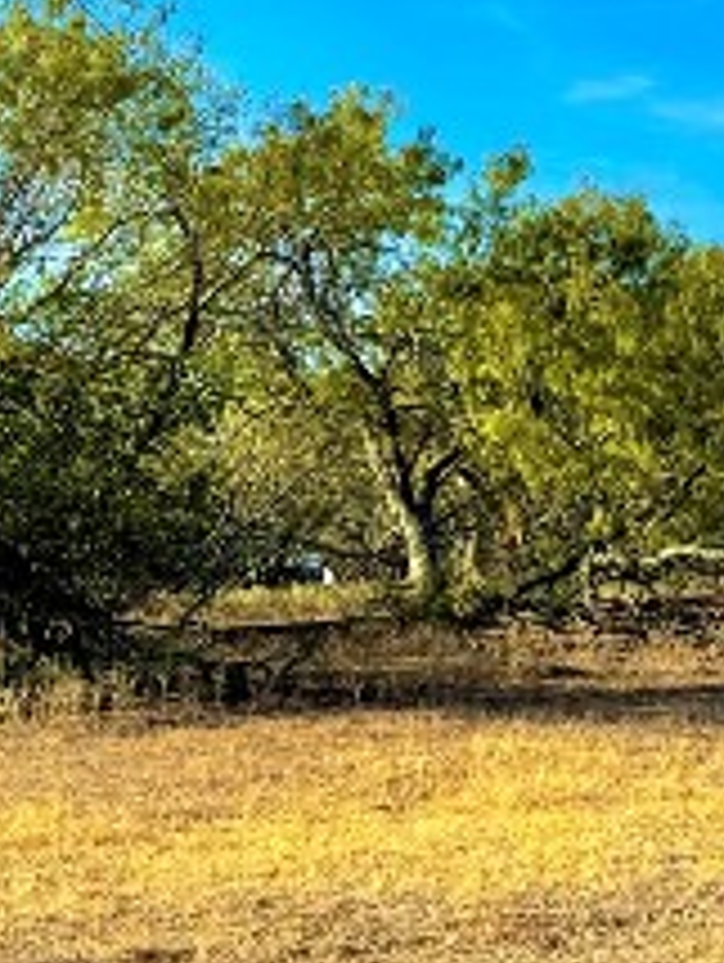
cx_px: -256
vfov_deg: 22.3
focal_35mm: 86
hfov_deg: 16.2
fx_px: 2394
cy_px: 117
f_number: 1.78
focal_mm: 6.76
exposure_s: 1/5814
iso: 80
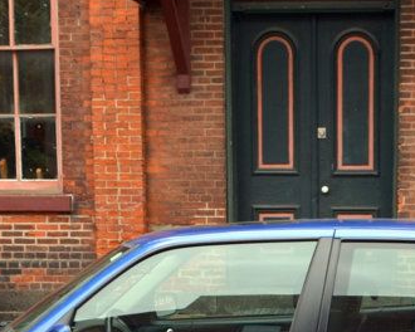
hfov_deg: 19.8
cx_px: 311
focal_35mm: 96
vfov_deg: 15.5
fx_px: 1179
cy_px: 386
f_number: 6.3
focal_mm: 22
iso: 200
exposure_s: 1/160
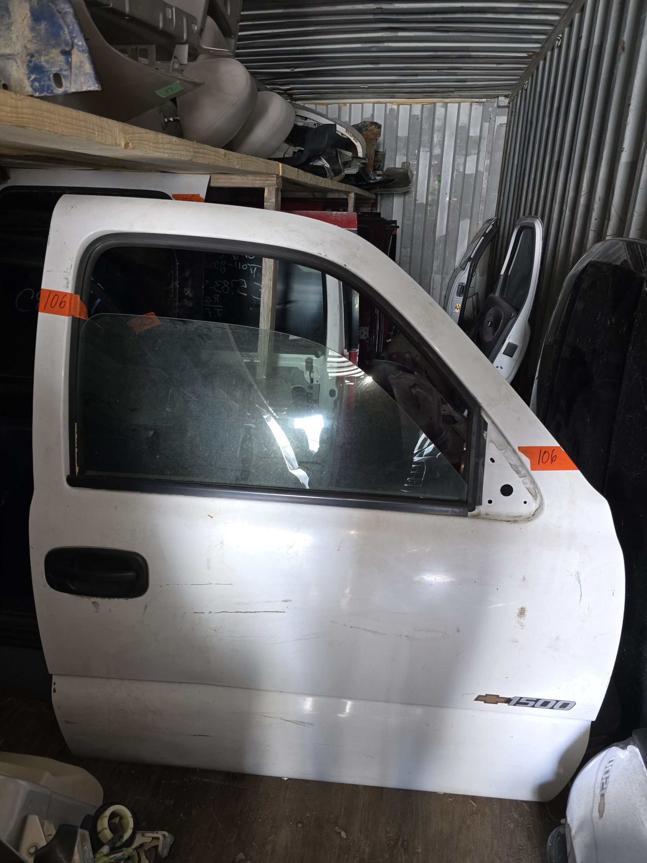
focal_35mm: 23
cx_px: 324
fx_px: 573
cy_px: 432
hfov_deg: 58.9
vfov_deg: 73.9
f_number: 1.7
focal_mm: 6.3
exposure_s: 1/15
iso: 125
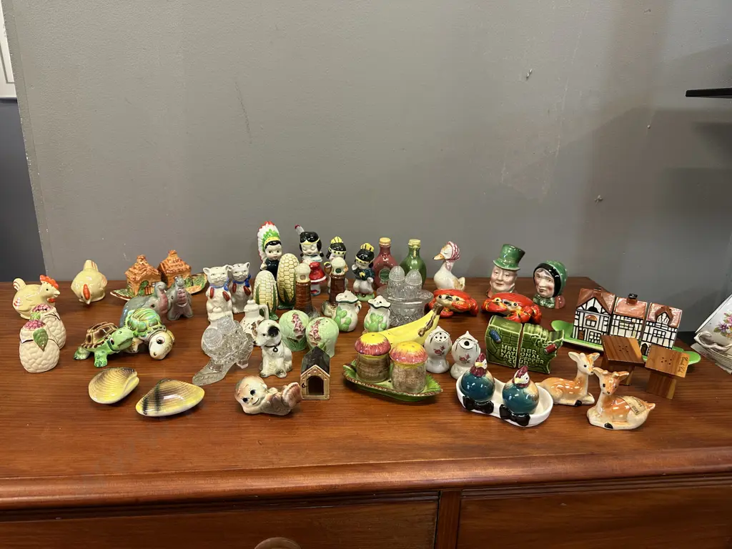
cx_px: 366
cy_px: 274
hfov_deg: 71.6
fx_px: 508
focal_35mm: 24
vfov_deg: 56.8
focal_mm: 6.86
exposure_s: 1/50
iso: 160
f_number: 1.78
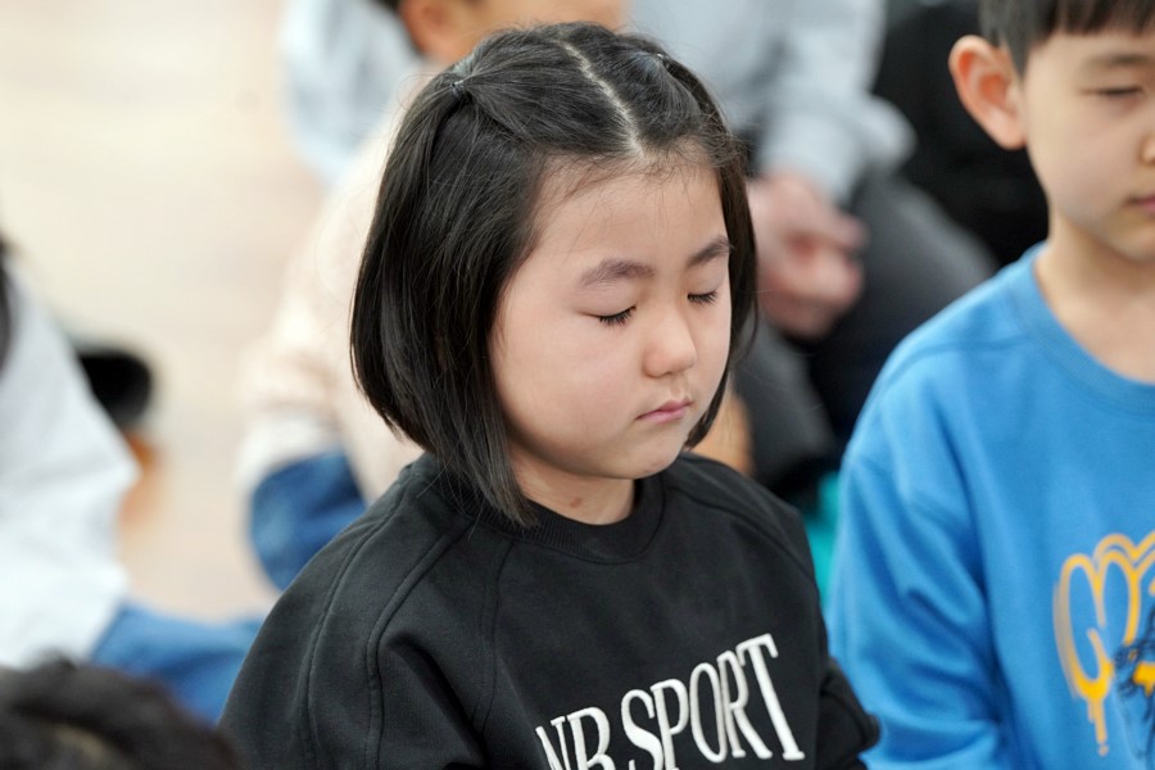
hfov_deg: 13.3
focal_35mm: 154
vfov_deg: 8.9
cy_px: 385
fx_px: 4940
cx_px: 578
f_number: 4
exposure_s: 1/160
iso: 2500
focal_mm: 154
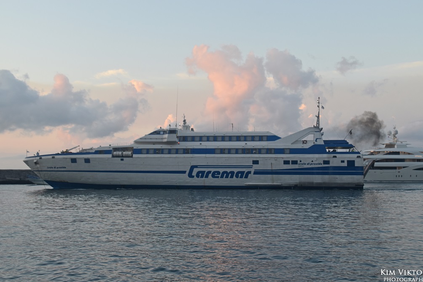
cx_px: 216
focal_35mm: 49
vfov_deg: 27.5
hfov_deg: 40.3
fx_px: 576
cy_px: 140
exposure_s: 1/160
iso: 400
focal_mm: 32
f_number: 6.3
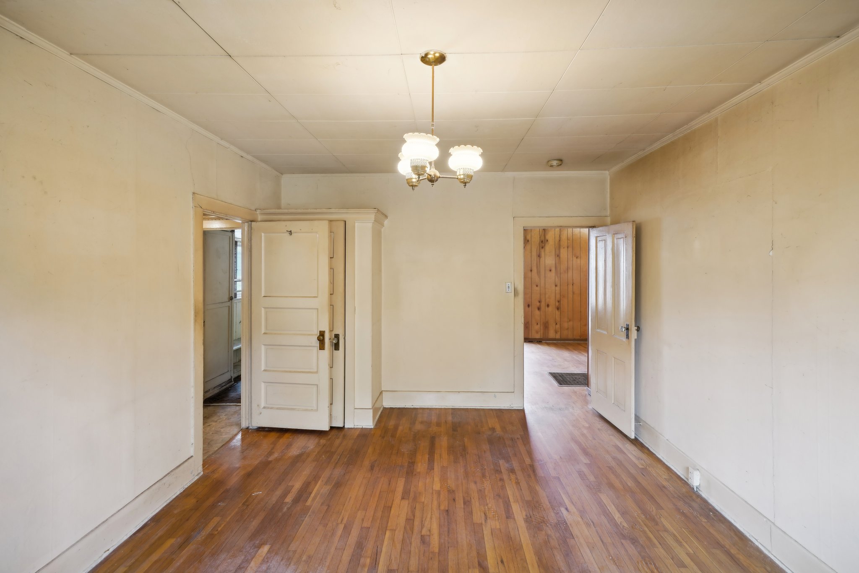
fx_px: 358
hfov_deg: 100.4
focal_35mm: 15
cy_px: 286
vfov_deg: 77.3
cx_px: 430
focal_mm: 15
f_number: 8
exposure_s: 1/4
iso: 400
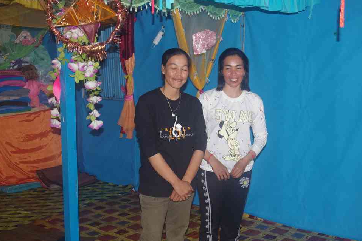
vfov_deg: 27.8
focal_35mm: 49
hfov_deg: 40.7
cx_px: 187
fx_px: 488
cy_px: 124
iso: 1600
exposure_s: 1/80
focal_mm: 31
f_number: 5
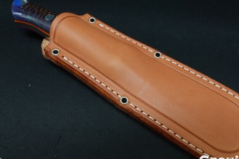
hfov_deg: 67.2
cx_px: 131
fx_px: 179
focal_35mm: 27
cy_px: 83
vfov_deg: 47.9
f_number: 8
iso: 125
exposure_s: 1/8
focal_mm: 9
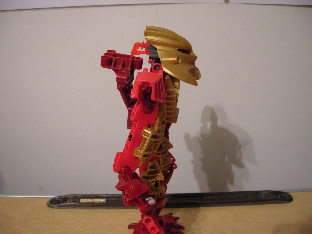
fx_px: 306
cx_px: 156
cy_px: 117
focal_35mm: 34
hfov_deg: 54.0
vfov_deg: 41.7
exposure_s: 1/3.7
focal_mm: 5.7
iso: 200
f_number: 2.9
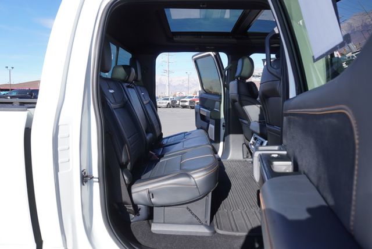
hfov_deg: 73.7
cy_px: 124
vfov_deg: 53.2
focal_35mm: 24
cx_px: 186
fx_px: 248
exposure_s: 1/200
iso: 100
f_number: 6.3
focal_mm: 16
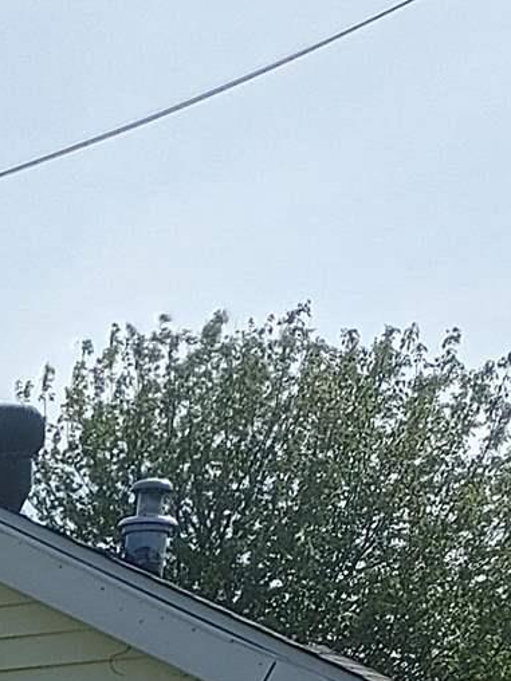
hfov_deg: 11.1
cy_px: 1341
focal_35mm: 118
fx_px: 2323
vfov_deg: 14.1
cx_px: -582
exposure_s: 1/2941
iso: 50
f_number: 1.8
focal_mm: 4.81
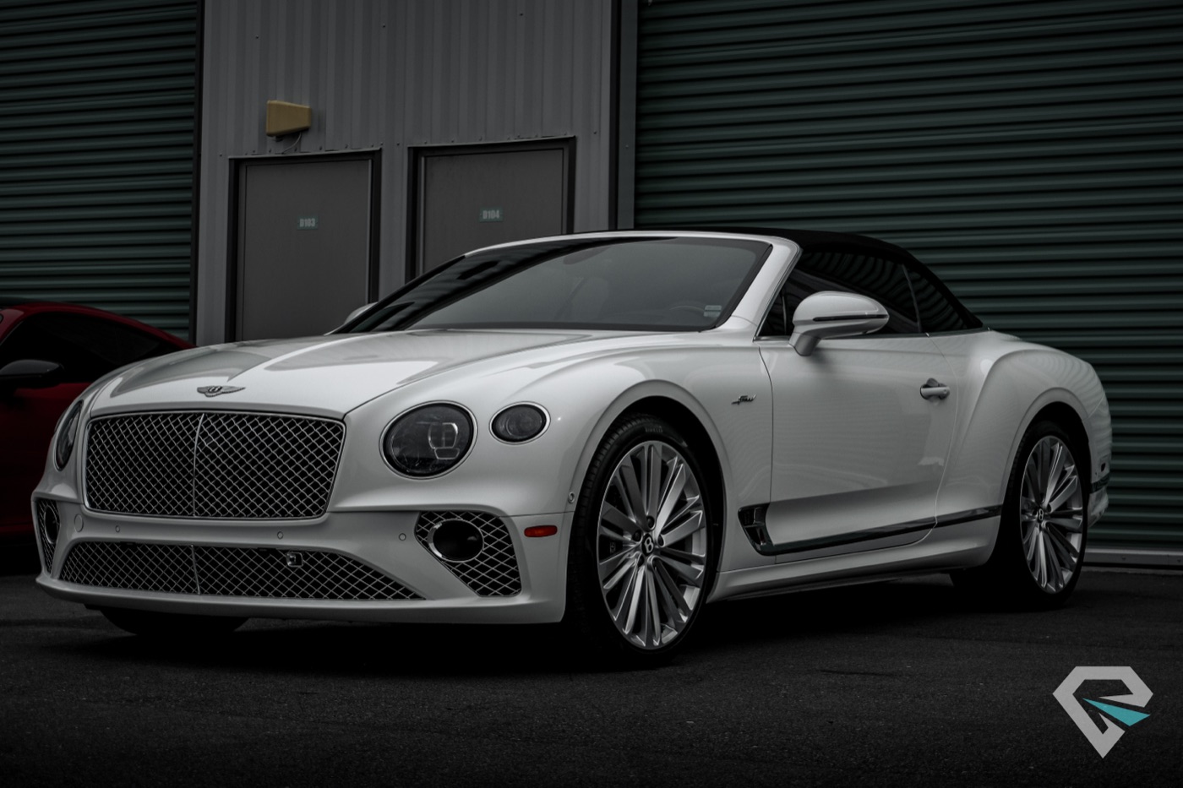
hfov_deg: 27.0
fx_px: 2464
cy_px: 394
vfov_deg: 18.2
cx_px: 592
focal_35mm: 75
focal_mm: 50
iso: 125
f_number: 5.6
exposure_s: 1/2000
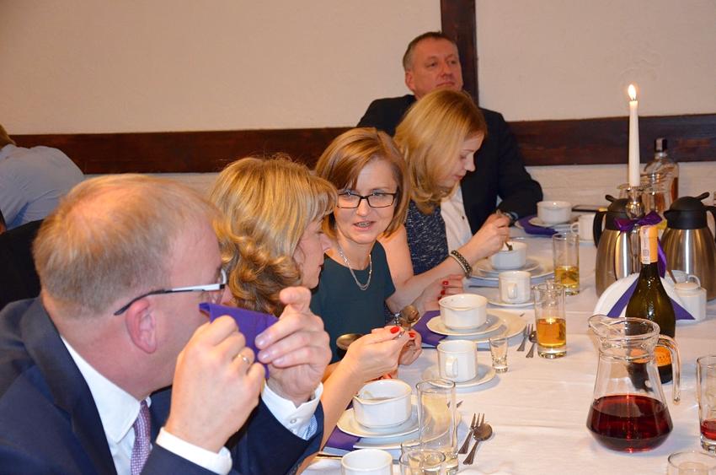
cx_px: 358
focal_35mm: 60
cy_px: 238
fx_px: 1191
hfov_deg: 33.5
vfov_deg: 22.5
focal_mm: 40
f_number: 4.5
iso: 1800
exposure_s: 1/60
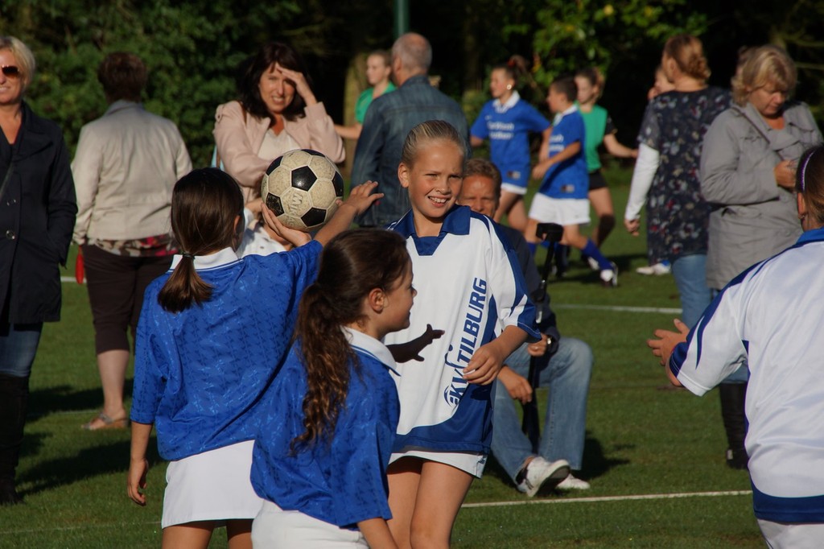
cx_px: 412
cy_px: 274
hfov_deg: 6.9
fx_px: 6864
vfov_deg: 4.6
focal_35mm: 300
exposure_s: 1/500
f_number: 11
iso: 100
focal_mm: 200
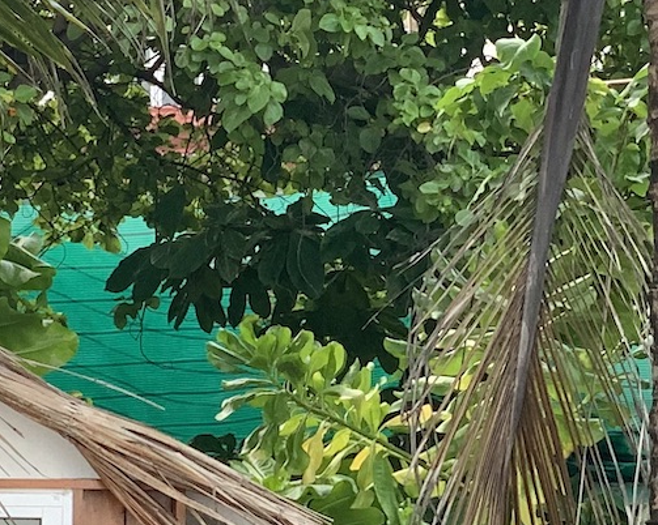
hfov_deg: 9.3
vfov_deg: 7.6
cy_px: 541
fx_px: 3932
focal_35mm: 202
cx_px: -326
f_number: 2.4
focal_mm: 6
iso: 50
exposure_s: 1/122
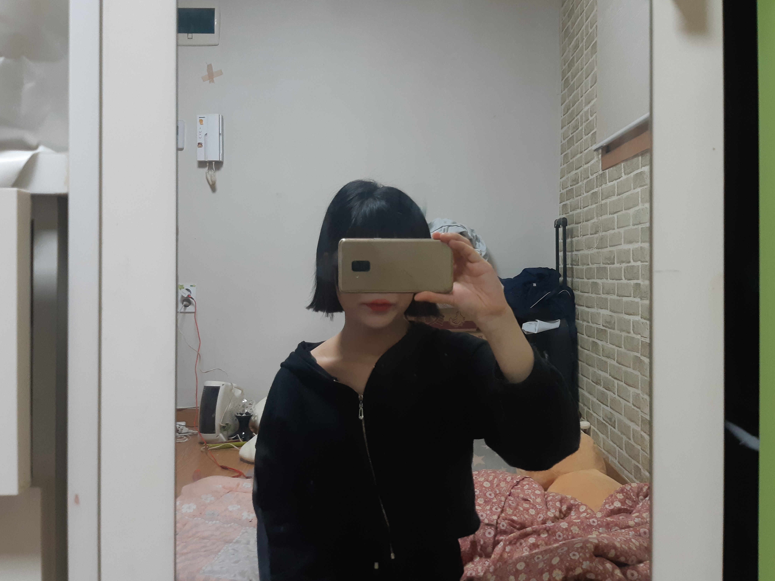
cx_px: 375
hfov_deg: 60.0
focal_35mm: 30
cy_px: 267
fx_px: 672
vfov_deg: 46.7
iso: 160
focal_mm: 3.93
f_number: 1.7
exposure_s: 1/60
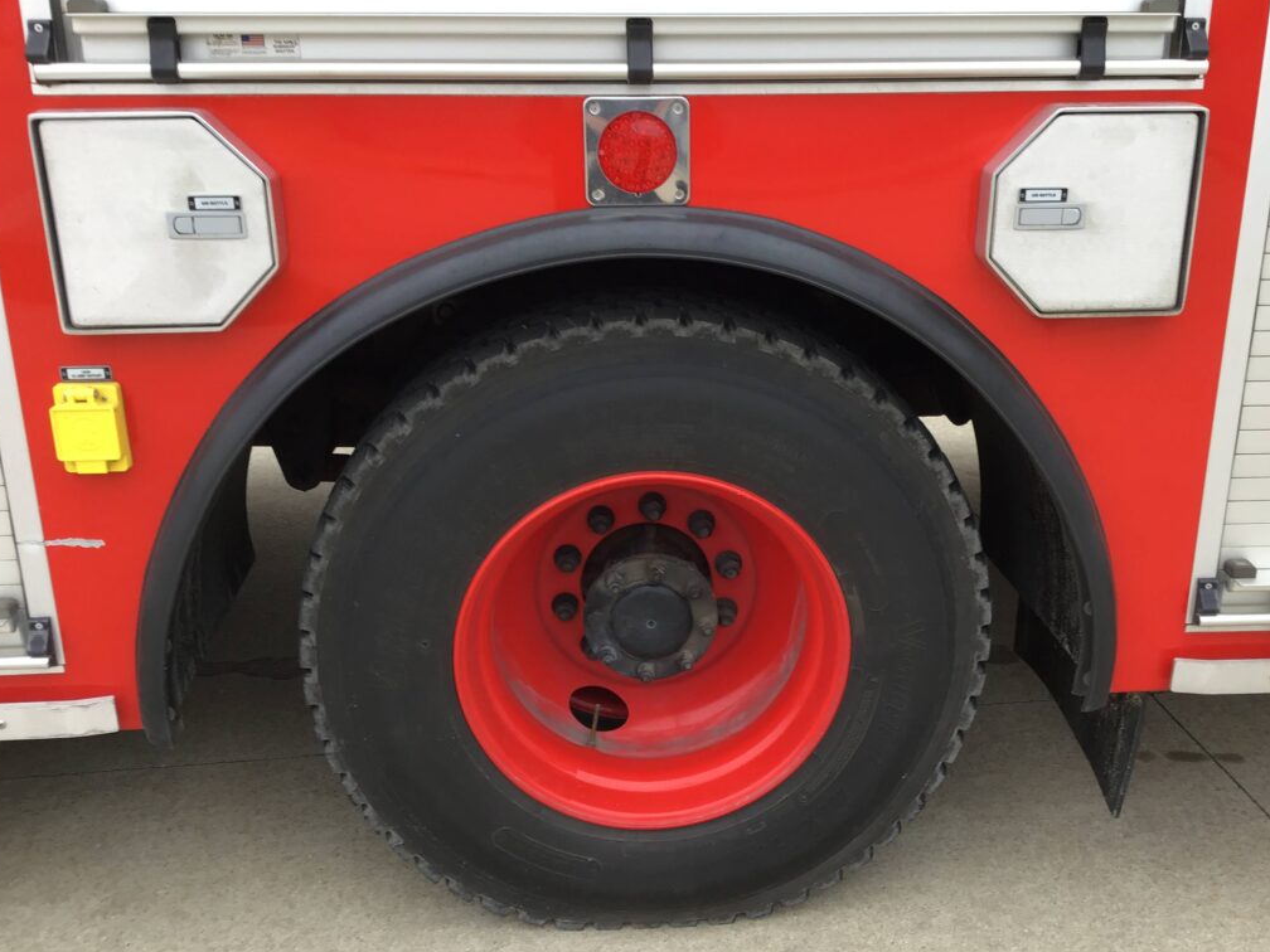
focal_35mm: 36
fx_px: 1321
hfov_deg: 51.3
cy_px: 489
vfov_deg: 39.7
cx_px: 698
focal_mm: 3.3
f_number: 2.4
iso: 25
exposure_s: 1/50
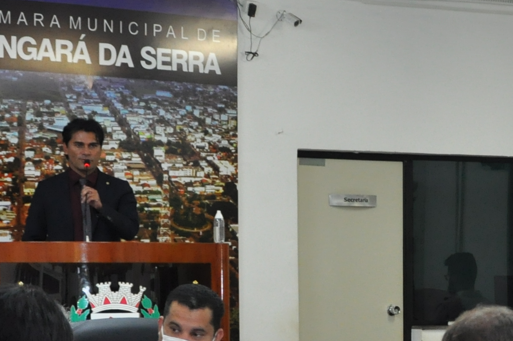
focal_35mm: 163
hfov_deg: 12.3
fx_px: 2320
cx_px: 614
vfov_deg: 8.3
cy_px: 355
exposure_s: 1/60
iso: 800
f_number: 4.2
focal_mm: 30
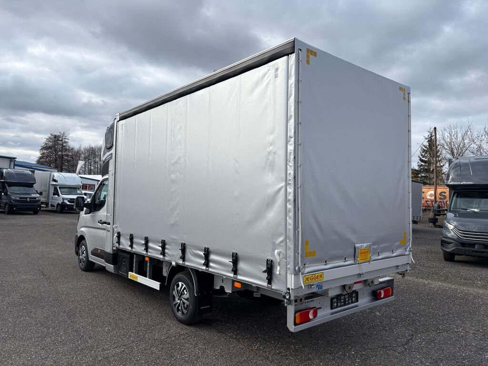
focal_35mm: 26
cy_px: 183
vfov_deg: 53.1
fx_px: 367
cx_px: 244
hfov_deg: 67.3
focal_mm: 5.96
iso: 50
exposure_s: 1/3125
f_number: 1.6
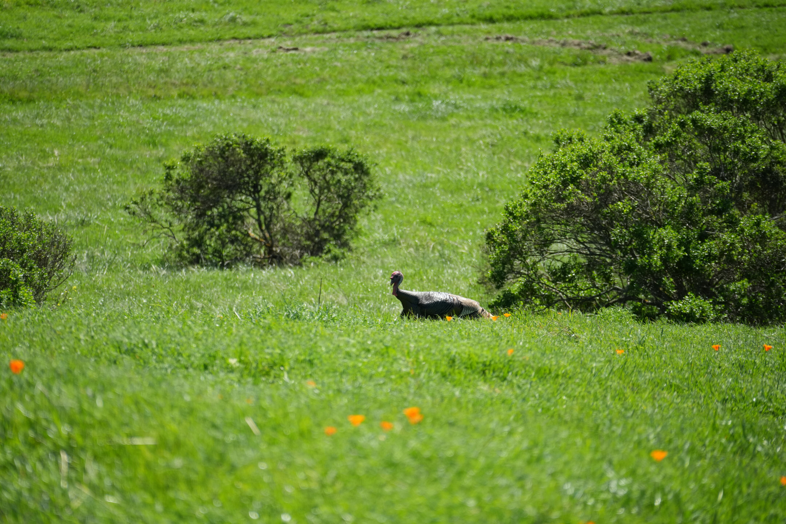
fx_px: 6549
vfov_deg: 4.6
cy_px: 262
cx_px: 393
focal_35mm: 300
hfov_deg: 6.9
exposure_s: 1/1000
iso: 640
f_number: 7.1
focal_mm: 300
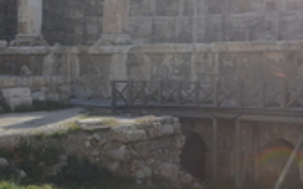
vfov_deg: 16.1
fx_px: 661
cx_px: 272
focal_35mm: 80
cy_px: 19
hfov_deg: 25.1
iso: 320
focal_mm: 20
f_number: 11
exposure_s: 1/500
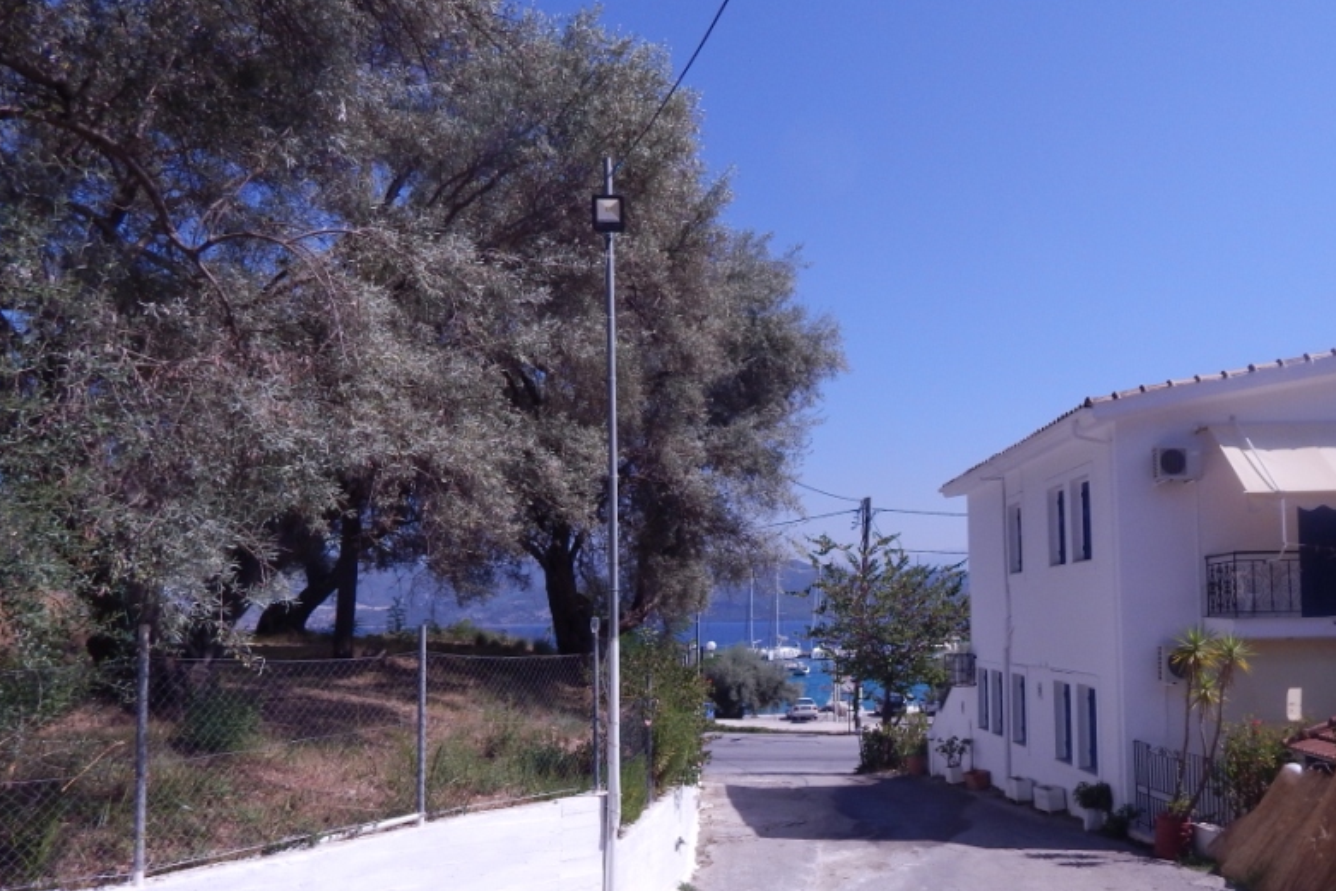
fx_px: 1113
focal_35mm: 30
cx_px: 823
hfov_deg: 61.2
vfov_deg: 43.2
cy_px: 563
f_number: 6
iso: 125
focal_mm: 4
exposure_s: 1/800
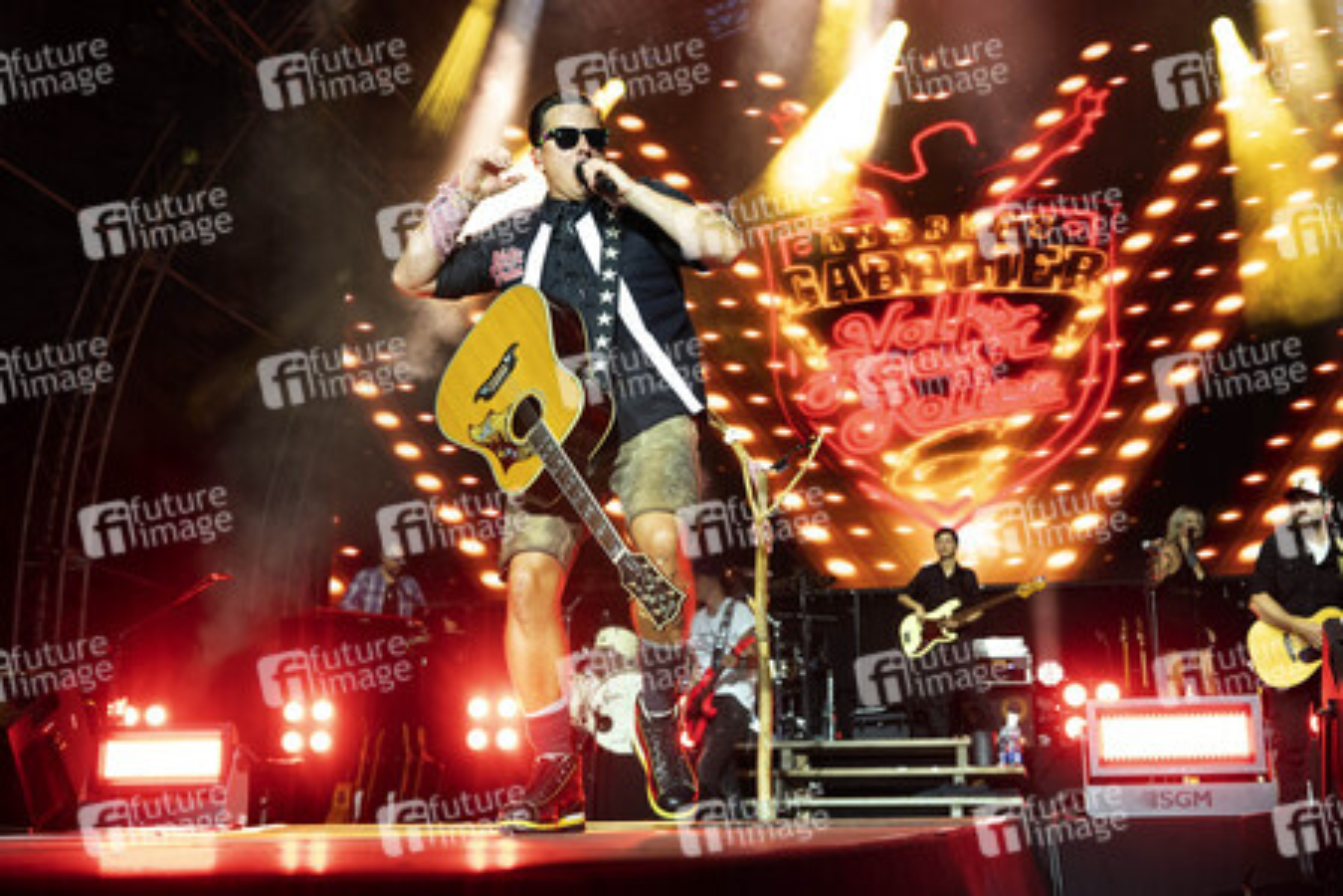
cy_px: 448
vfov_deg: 32.6
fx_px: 1529
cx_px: 672
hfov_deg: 47.4
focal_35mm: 41
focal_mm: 41
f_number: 5
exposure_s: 1/250
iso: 3200
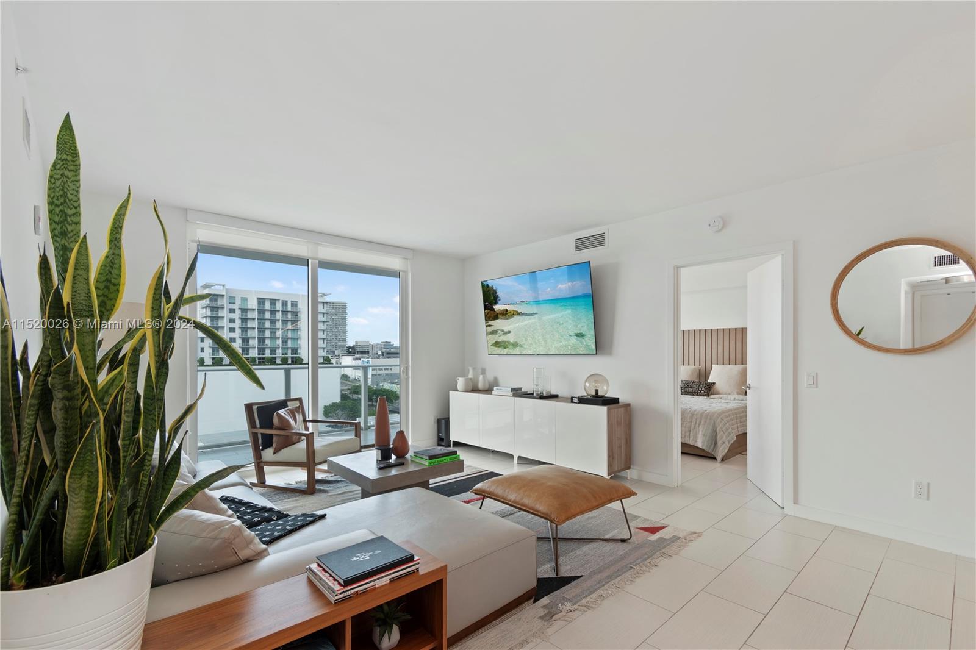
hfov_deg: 100.4
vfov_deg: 77.3
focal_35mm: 15
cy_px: 325
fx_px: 407
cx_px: 488
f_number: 8
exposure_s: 1/2.5
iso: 100
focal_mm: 10
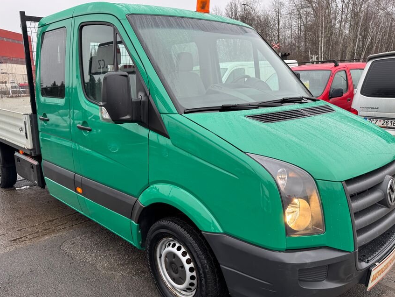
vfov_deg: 48.2
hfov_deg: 61.5
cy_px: 164
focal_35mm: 29
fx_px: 331
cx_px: 177
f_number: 1.78
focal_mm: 6.76
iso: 64
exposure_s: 1/121
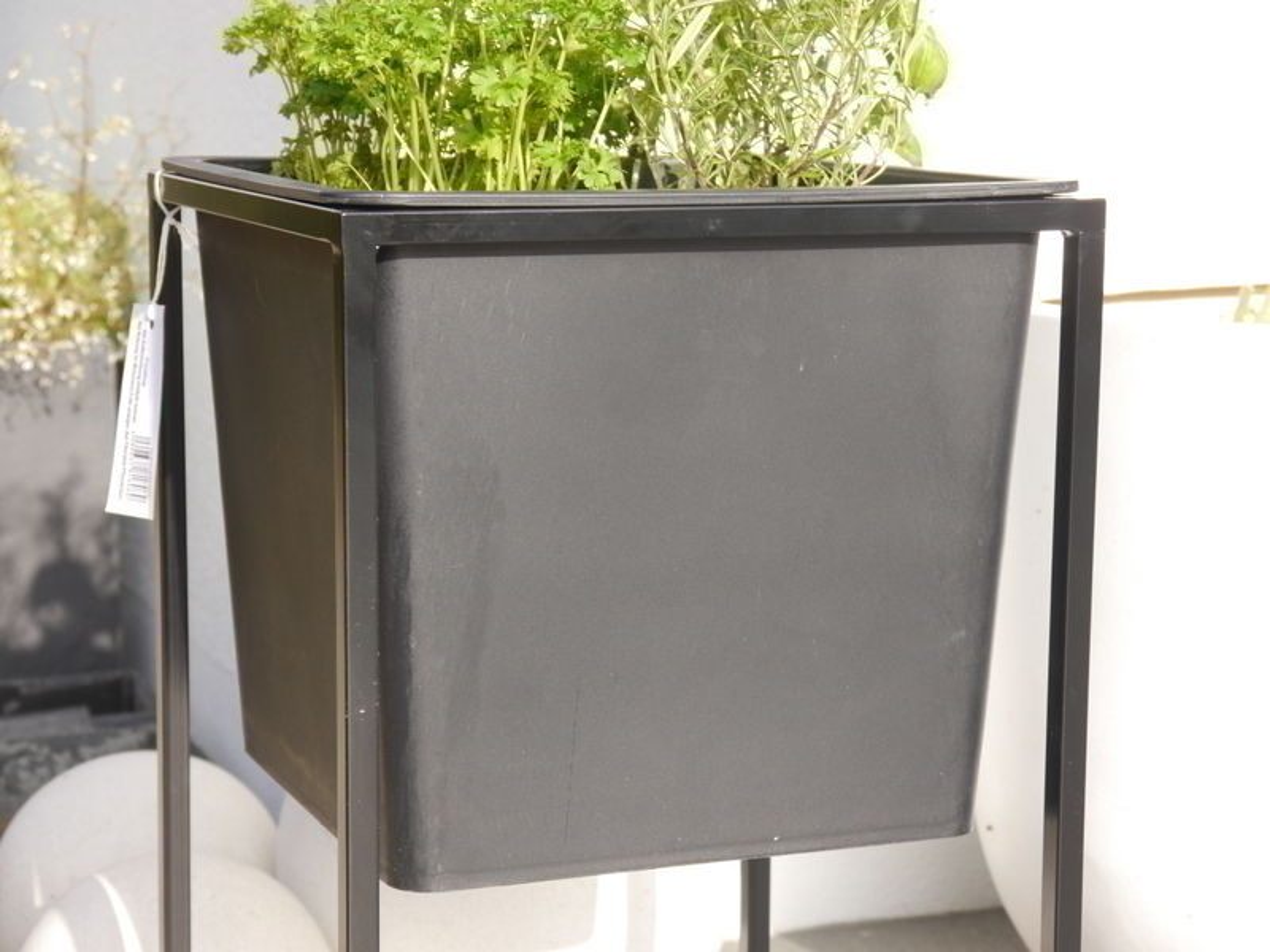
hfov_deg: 23.3
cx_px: 635
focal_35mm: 84
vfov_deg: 17.6
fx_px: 3082
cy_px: 476
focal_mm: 42
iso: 160
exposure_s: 1/160
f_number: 6.3
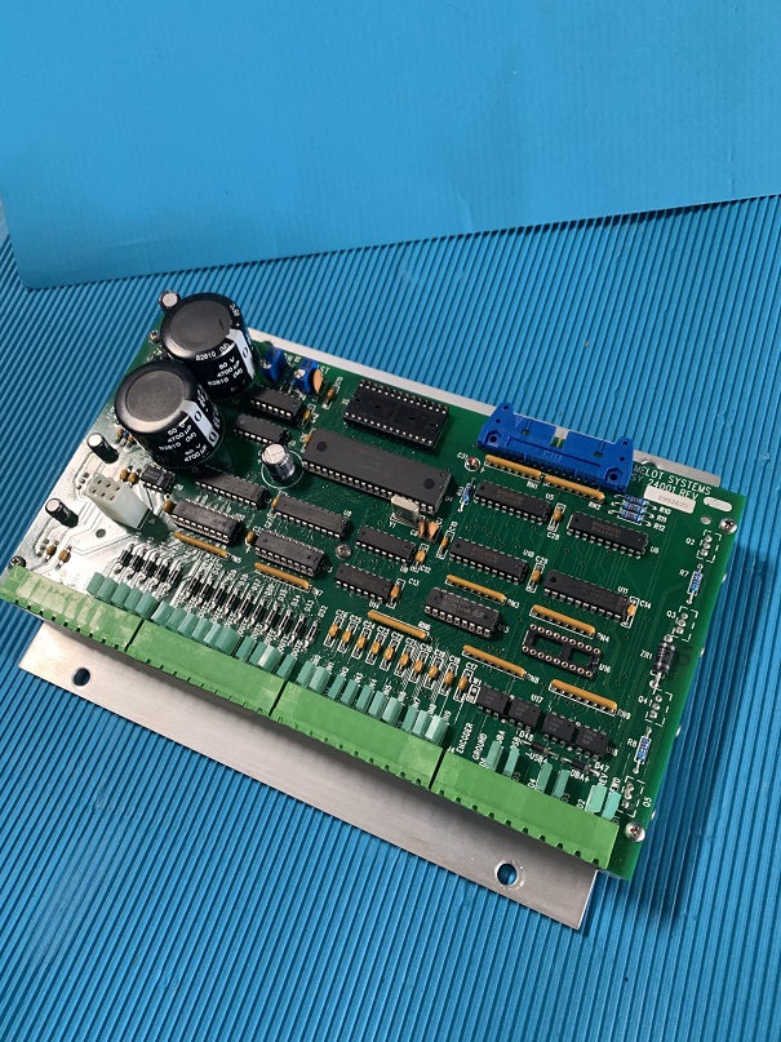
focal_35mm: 26
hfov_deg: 53.1
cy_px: 521
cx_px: 390
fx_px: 782
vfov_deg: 67.3
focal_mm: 4.25
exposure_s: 1/60
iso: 320
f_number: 1.8
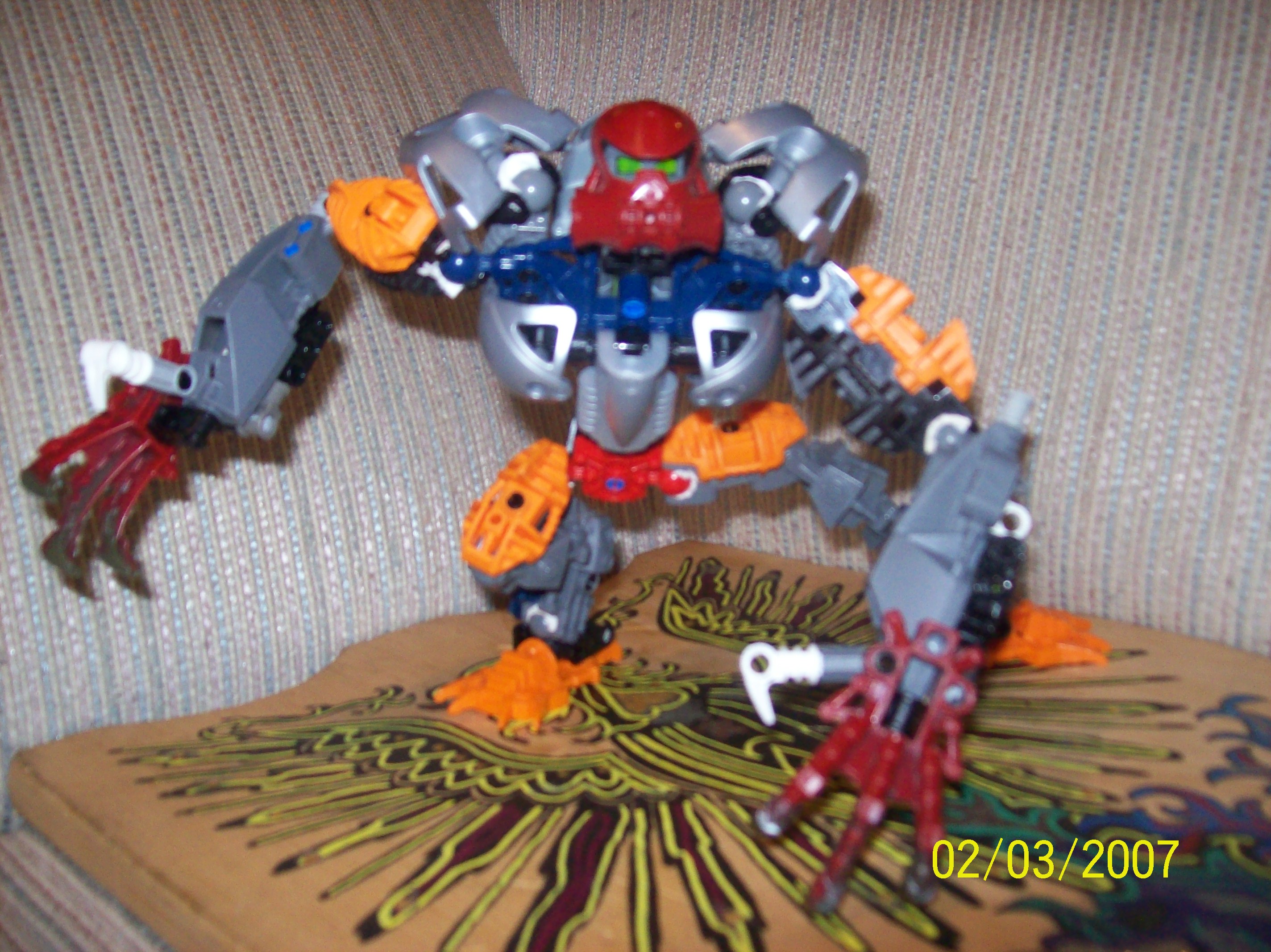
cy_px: 476
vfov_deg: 39.6
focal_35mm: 36
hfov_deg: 51.4
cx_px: 636
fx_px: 1321
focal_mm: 6
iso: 200
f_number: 2.7
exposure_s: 1/64
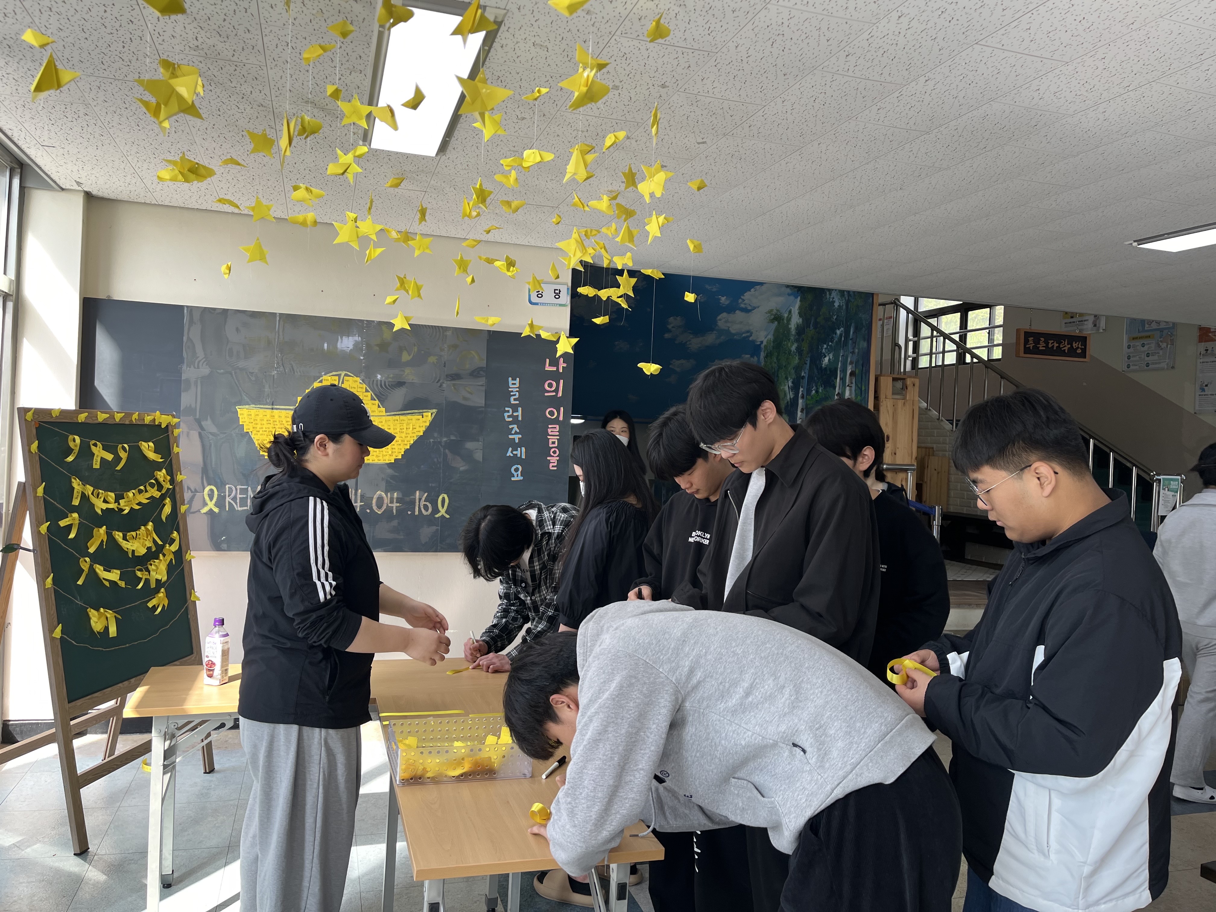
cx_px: 608
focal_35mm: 26
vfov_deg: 53.1
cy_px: 456
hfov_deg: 67.3
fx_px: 913
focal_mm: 5.1
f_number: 1.6
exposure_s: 1/128
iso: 32
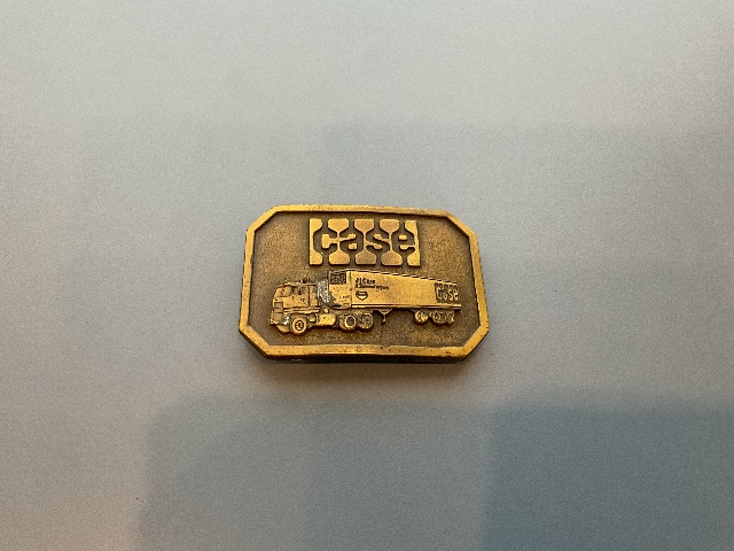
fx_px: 615
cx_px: 367
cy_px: 276
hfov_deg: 61.7
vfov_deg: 48.2
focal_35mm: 29
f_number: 1.8
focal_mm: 3
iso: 160
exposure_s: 1/60
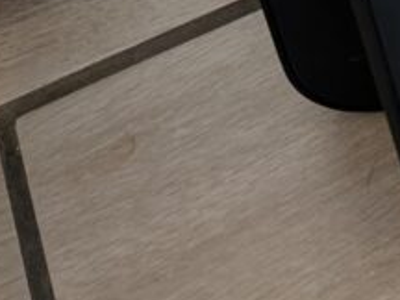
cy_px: -336
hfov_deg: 15.3
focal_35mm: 114
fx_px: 1317
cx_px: 685
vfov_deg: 11.5
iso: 408
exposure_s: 1/25
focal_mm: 6.9
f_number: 1.68
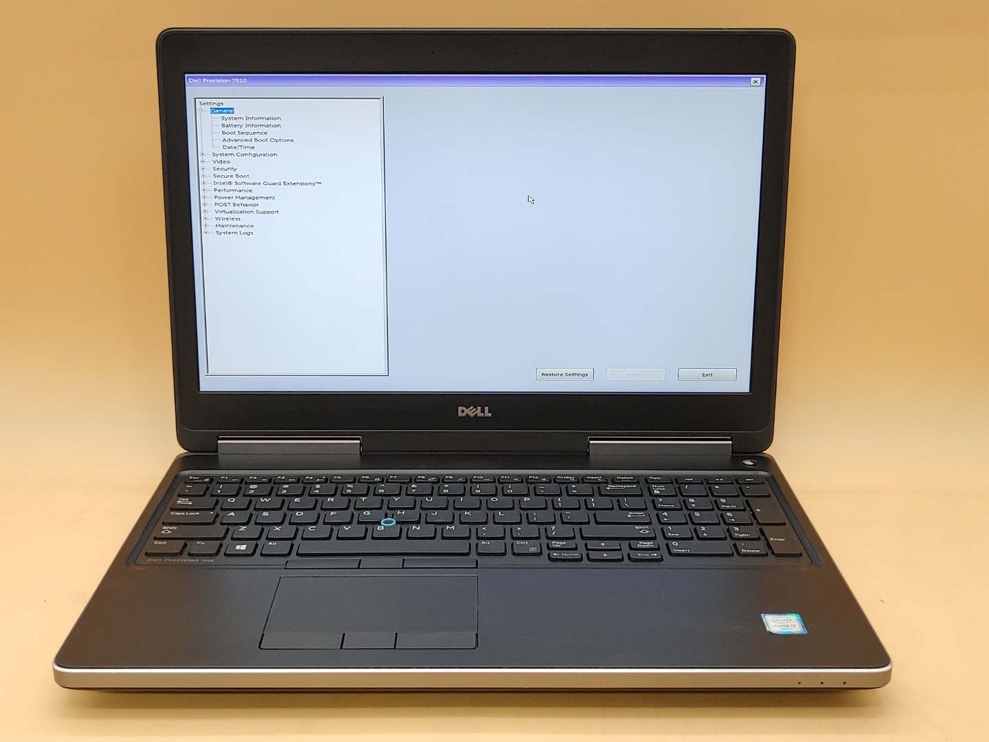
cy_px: 371
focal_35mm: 41
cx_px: 494
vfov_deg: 35.1
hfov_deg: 45.8
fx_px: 1171
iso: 50
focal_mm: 4.36
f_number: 1.8
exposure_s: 1/60
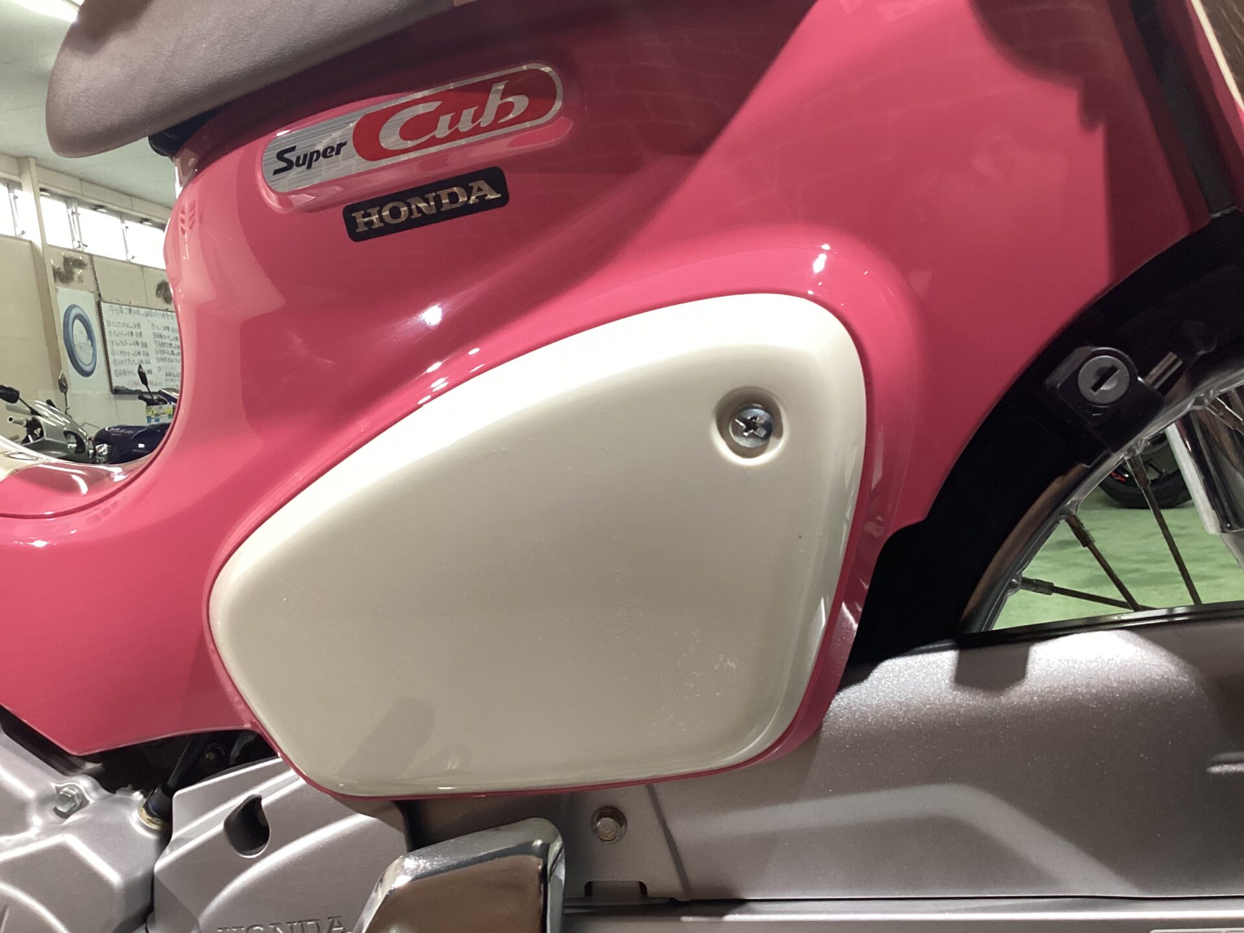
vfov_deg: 45.4
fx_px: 1114
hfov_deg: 58.4
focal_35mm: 31
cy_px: 466
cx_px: 622
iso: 200
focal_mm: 3.3
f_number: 2.4
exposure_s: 1/50
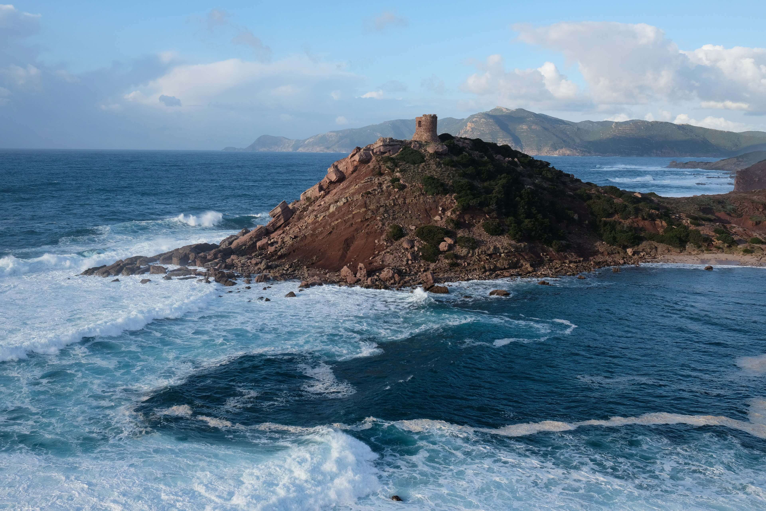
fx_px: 745
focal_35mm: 35
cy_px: 256
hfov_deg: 54.4
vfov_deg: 37.9
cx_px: 383
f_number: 8
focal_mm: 23
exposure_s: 1/420
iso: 400
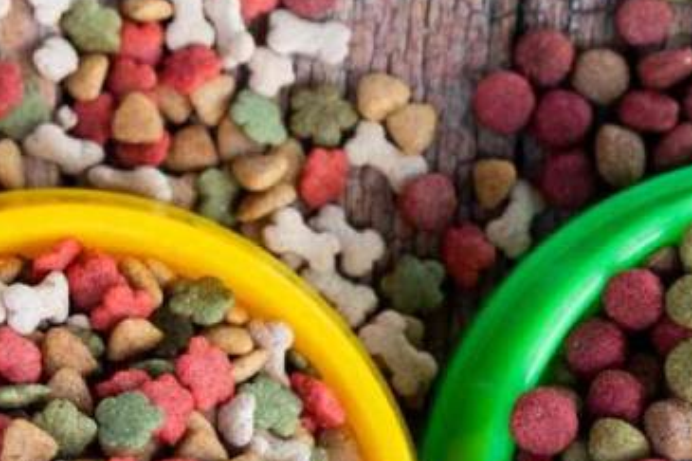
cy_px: 247
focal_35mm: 181
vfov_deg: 7.6
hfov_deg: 11.3
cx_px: 68
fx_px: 3477
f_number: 4.5
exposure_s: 1/80
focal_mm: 36.5
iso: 320
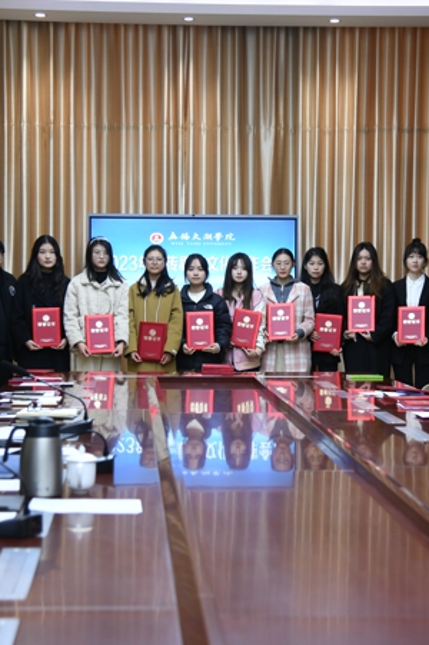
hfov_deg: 16.4
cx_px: 227
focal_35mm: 83
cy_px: 322
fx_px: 1486
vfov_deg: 24.5
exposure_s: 1/60
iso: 800
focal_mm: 55
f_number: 4
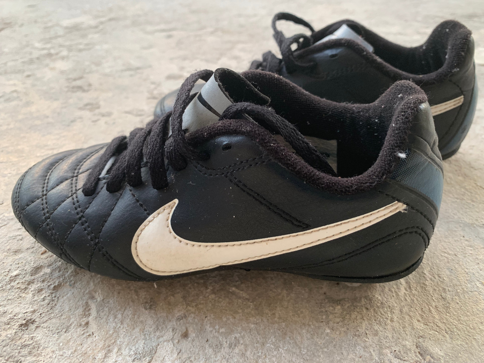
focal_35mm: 27
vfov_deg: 51.4
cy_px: 176
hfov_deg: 65.3
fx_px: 378
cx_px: 249
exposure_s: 1/60
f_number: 1.8
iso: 100
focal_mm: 4.25
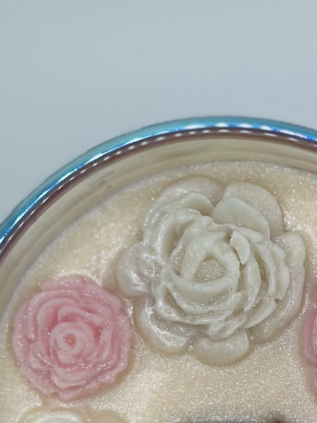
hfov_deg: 15.3
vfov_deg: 19.8
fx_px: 1172
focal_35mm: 96
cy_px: 420
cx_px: 230
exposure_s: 1/1565
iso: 80
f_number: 1.78
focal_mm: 6.86
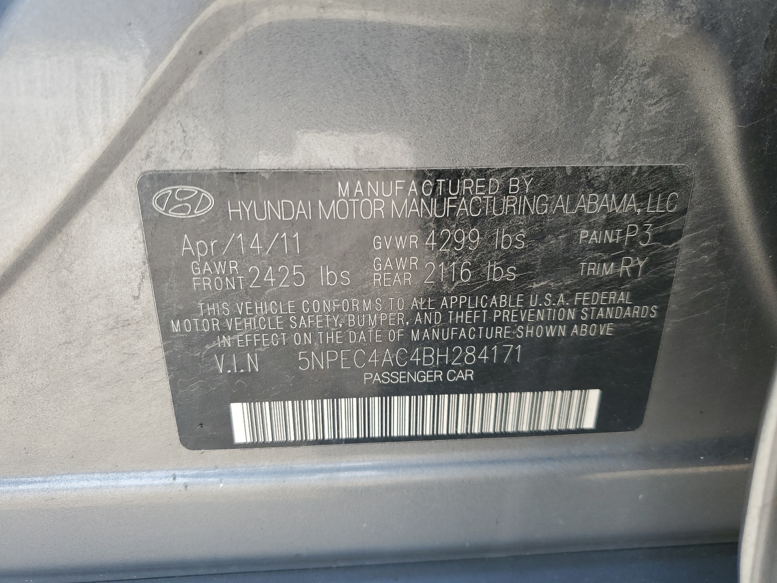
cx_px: 388
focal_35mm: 26
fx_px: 584
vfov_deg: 53.1
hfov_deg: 67.3
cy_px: 292
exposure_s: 1/250
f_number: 1.5
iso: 50
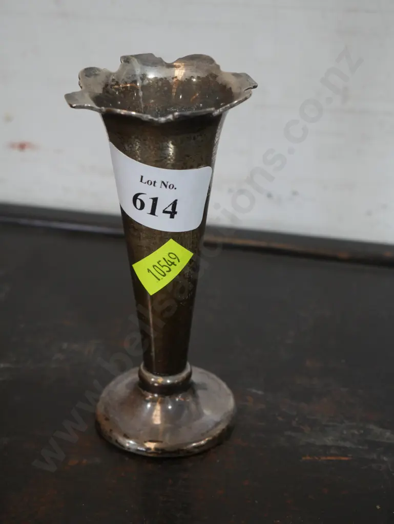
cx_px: 197
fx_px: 970
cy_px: 262
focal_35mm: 64
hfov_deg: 22.9
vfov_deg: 30.3
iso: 800
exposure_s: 1/80
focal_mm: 32
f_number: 5.4
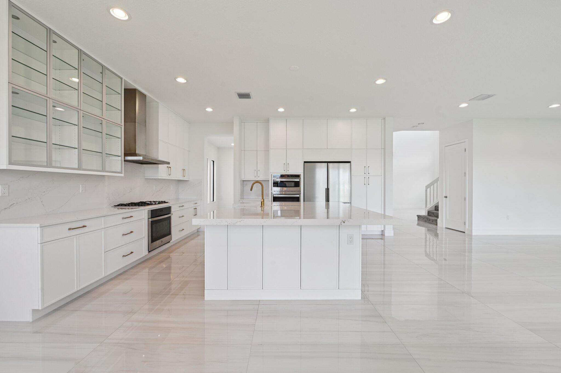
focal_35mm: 14
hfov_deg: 104.3
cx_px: 280
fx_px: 218
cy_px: 186
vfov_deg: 81.1
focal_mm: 14
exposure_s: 1/20
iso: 100
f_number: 8
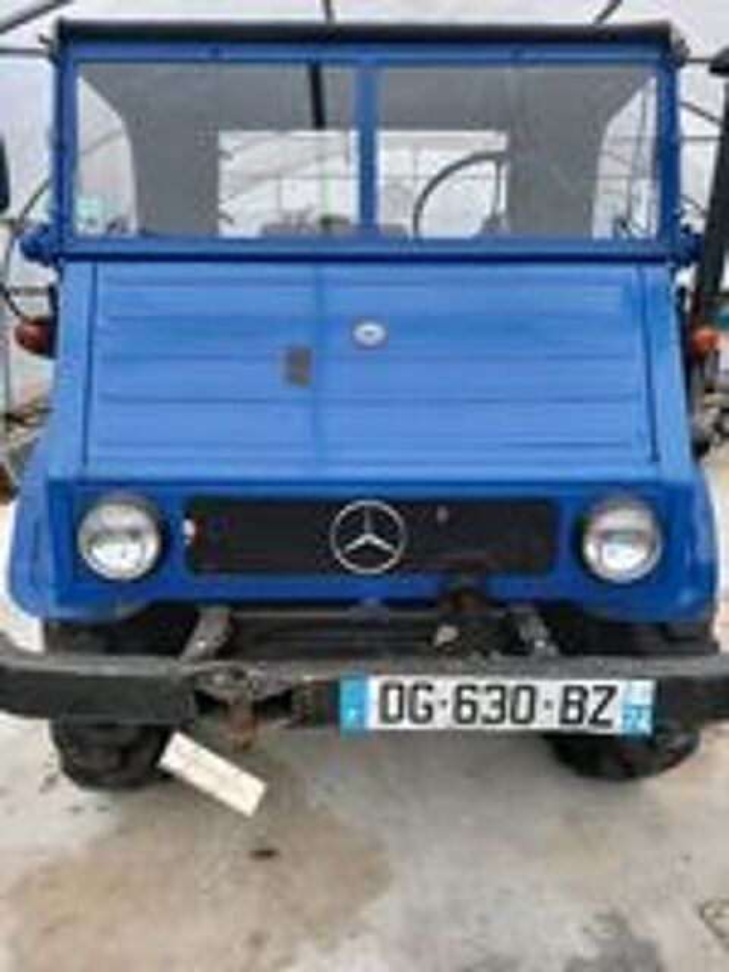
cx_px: 364
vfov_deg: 65.3
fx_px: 758
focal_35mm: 27
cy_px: 486
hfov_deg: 51.4
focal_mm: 4
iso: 160
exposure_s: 1/50
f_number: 1.8
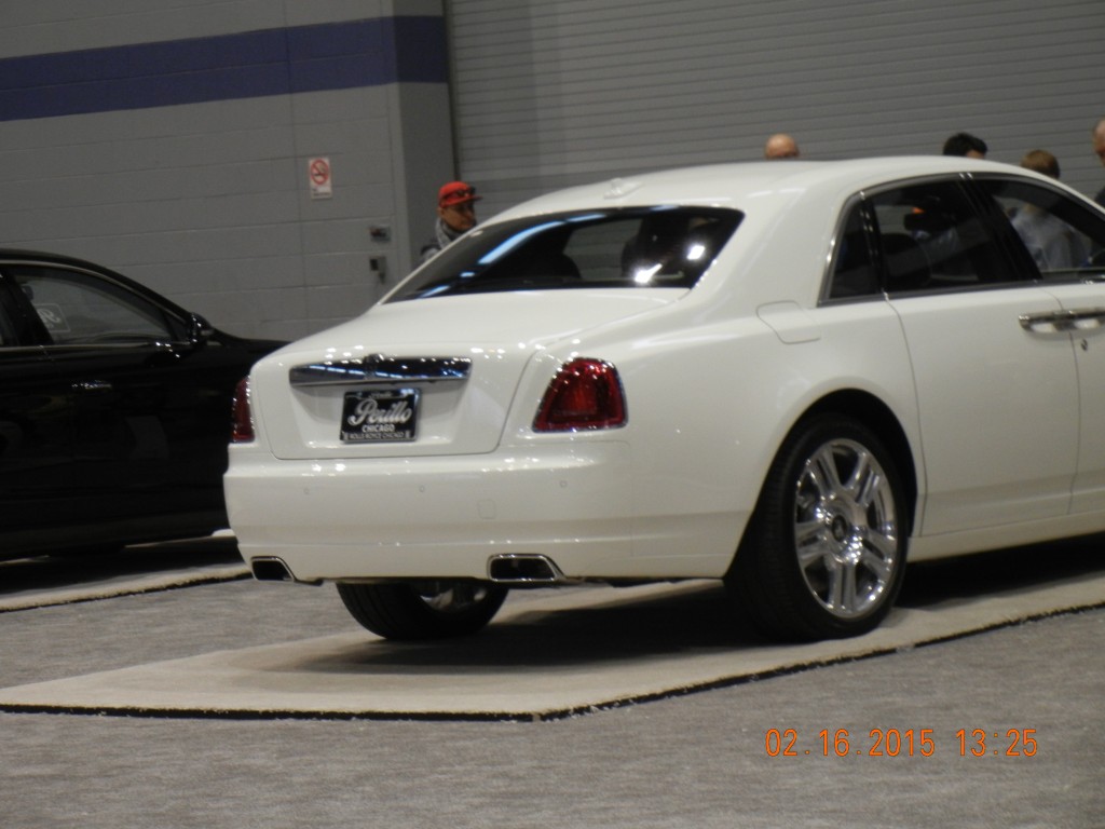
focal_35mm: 133
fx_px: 4246
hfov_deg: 14.8
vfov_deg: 11.1
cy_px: 414
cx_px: 552
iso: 374
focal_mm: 24
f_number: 4.6
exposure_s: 1/60
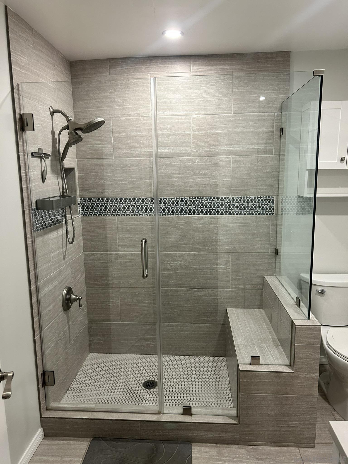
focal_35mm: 26
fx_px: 349
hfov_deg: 53.1
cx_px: 174
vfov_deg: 67.3
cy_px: 232
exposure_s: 1/60
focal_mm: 5.7
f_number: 1.5
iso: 160
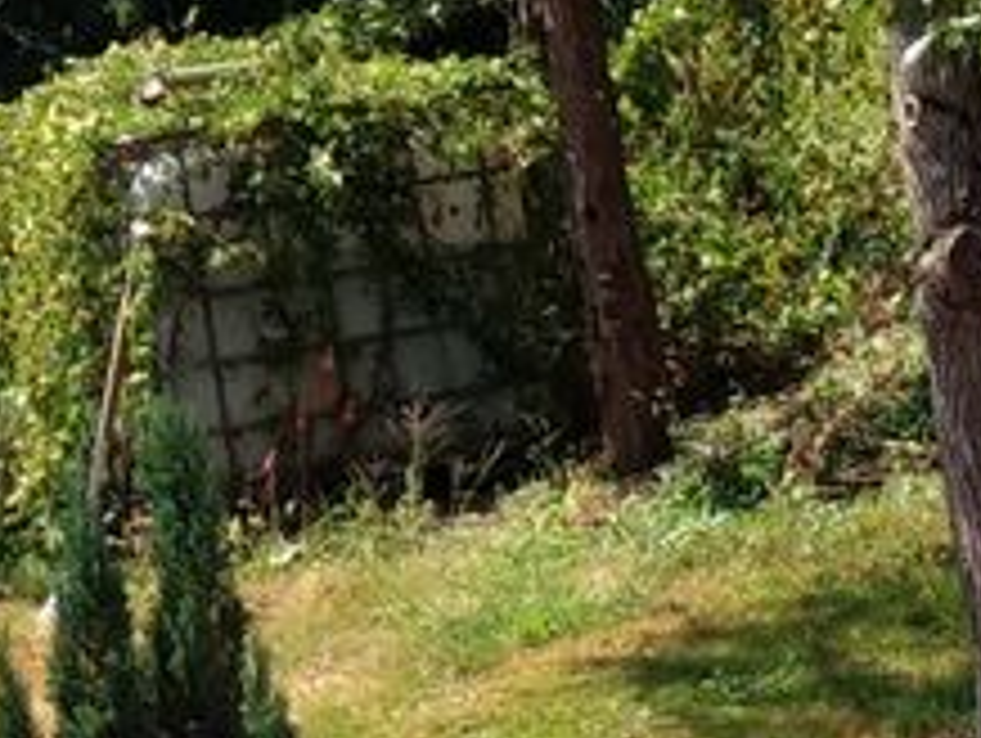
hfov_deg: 8.2
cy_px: 1206
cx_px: 1431
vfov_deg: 6.2
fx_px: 6752
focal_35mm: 238
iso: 100
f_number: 2.6
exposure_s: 1/350
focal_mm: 5.99
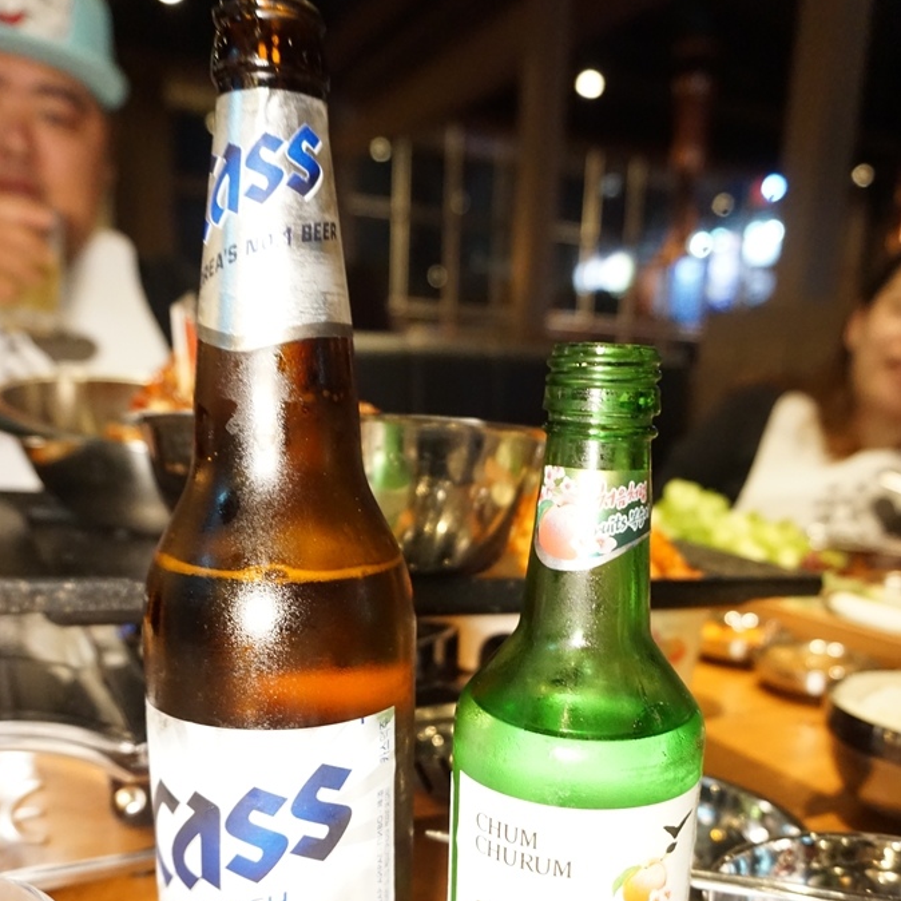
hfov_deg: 52.5
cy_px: 643
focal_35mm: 31
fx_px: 913
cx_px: 446
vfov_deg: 50.9
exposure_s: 1/30
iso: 3200
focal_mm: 16
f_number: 3.5
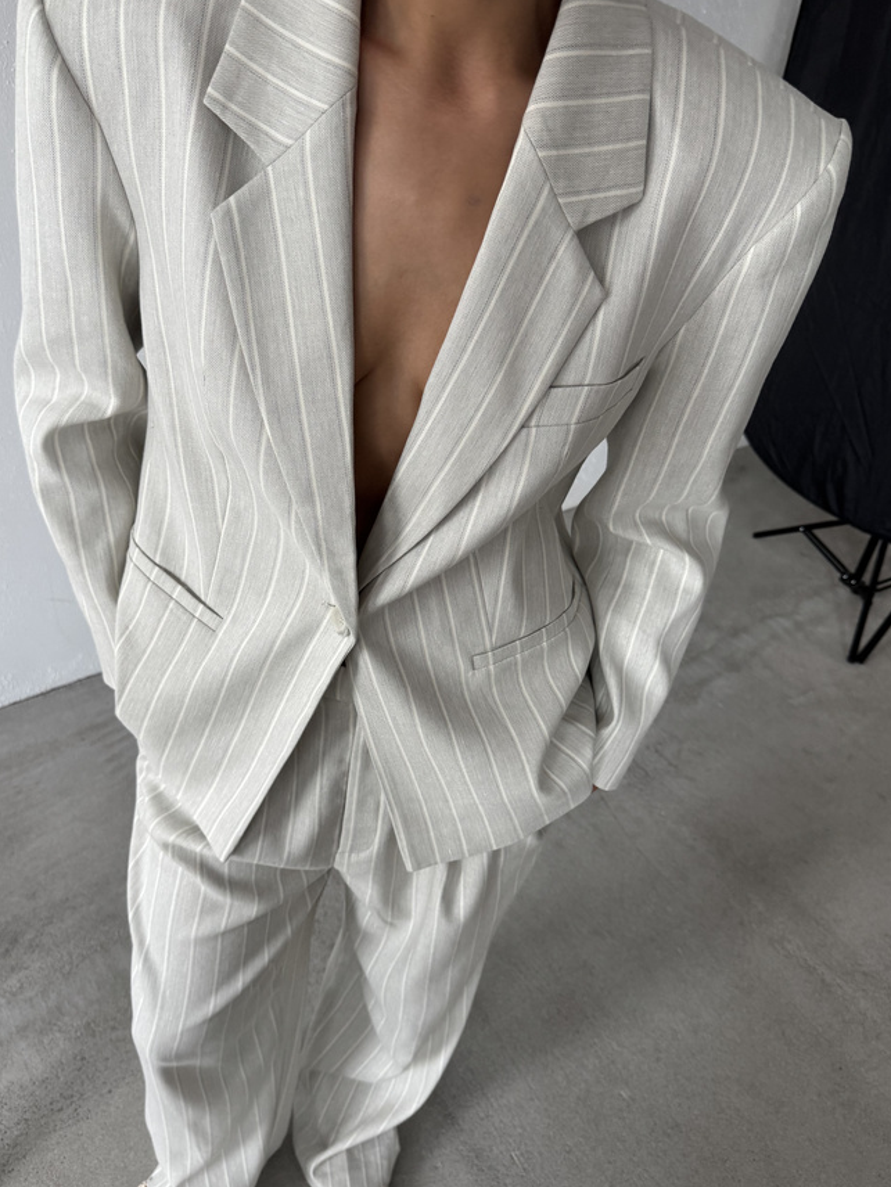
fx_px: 961
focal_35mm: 28
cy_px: 609
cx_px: 412
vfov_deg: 63.4
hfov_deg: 49.7
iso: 160
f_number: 1.78
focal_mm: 6.76
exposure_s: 1/121
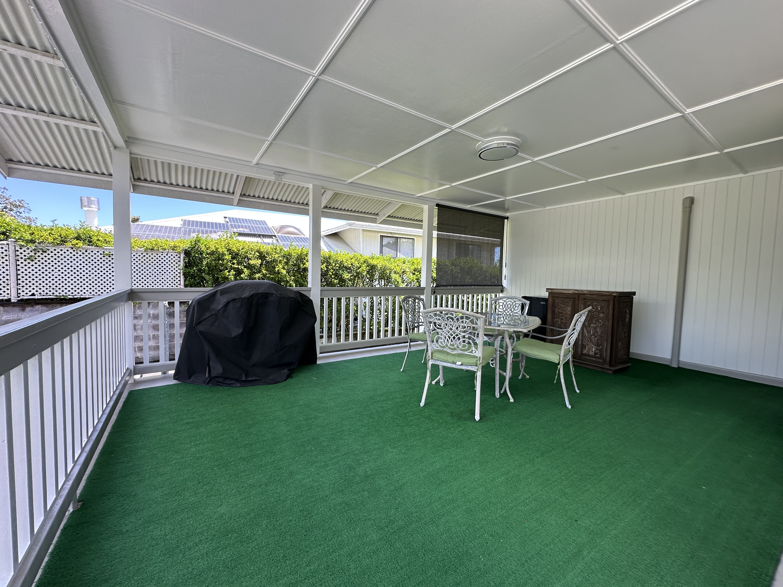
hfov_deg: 102.1
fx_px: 317
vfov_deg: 85.7
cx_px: 392
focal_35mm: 14
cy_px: 294
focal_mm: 2.22
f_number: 2.2
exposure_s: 1/207
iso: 40
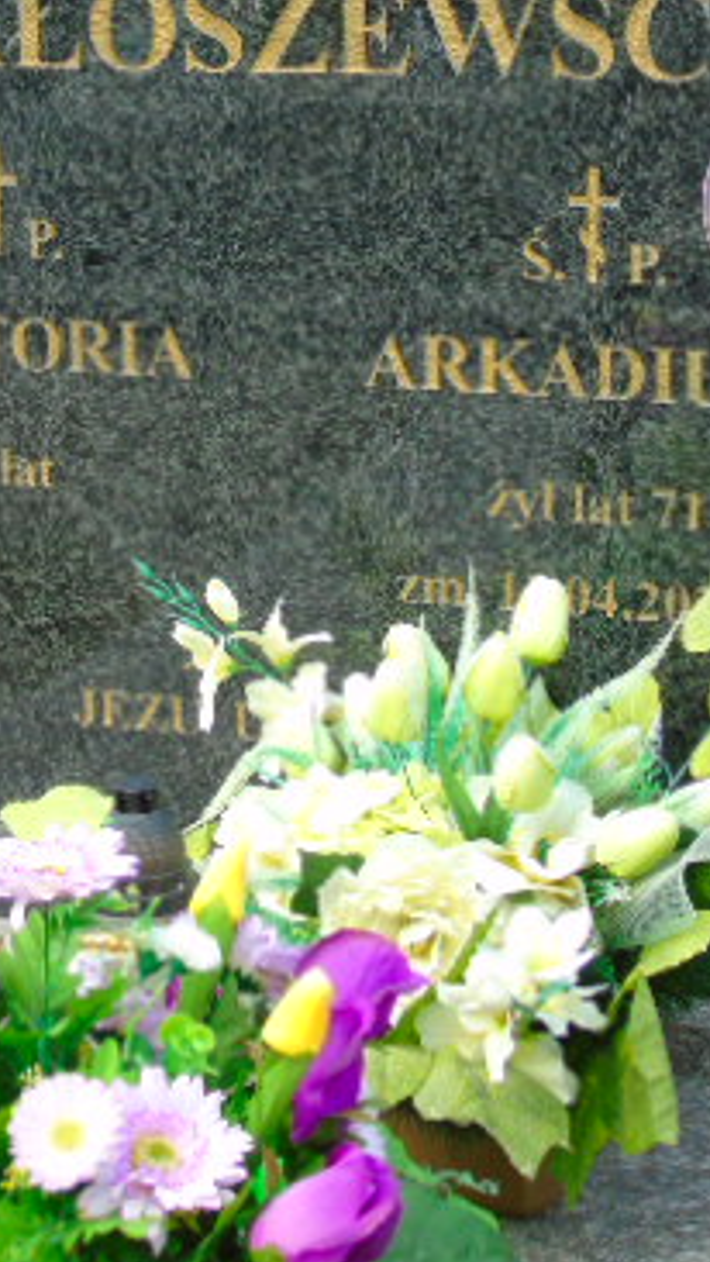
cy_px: 438
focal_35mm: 103
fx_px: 3446
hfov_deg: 11.8
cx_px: 238
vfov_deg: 20.7
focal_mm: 9.6
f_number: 4.3
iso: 80
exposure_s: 1/200
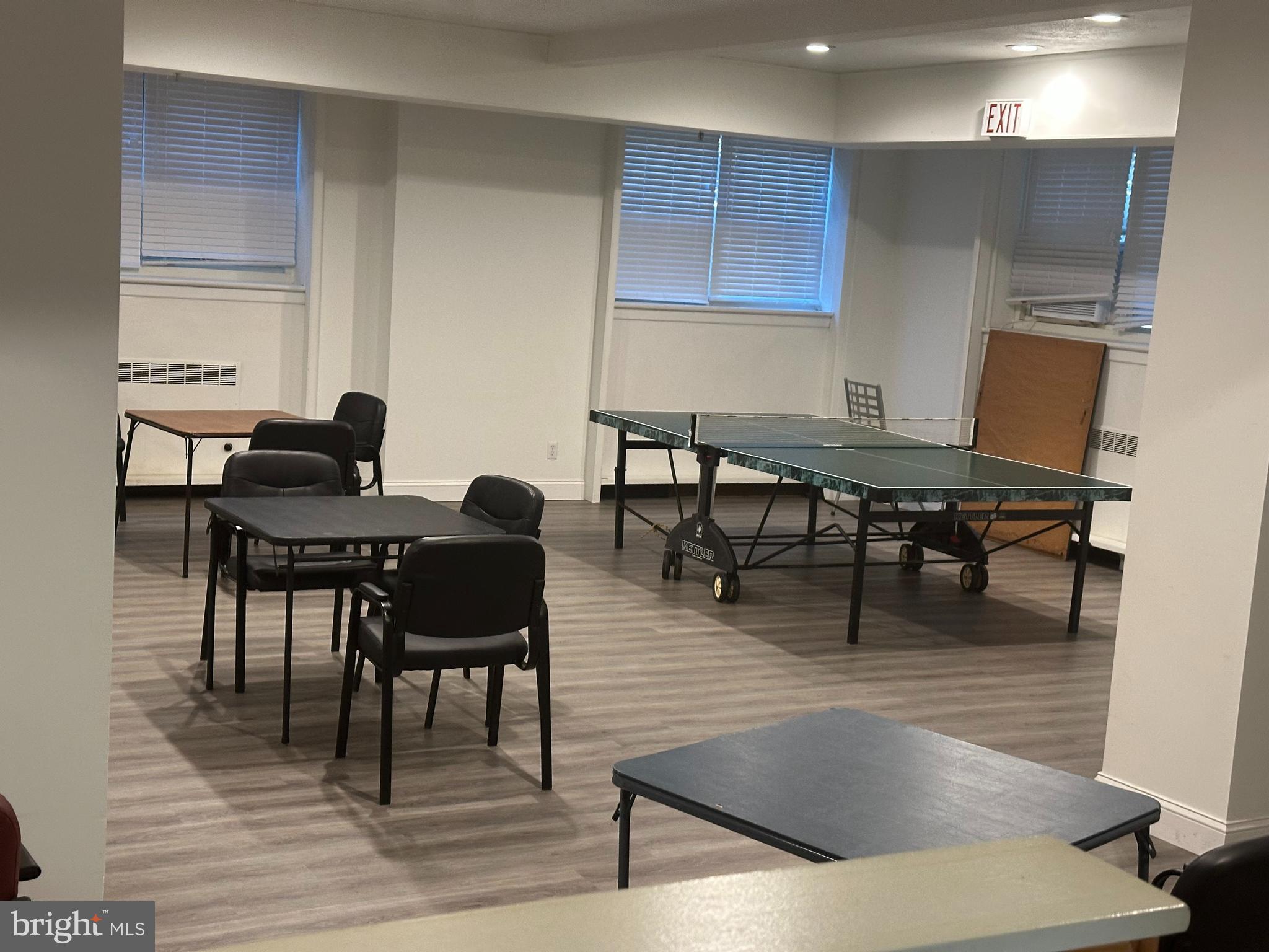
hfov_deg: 39.7
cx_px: 634
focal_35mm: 48
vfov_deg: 30.3
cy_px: 476
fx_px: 1760
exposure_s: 1/40
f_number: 1.78
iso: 250
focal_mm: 6.86
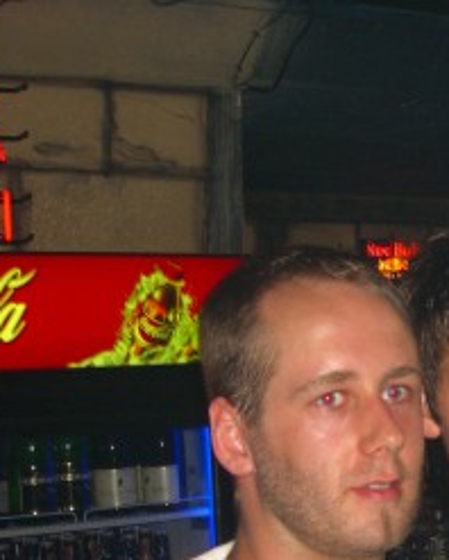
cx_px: 556
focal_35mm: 90
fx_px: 1493
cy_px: 474
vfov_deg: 20.9
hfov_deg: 16.3
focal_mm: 7.9
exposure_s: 1/60
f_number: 2.8
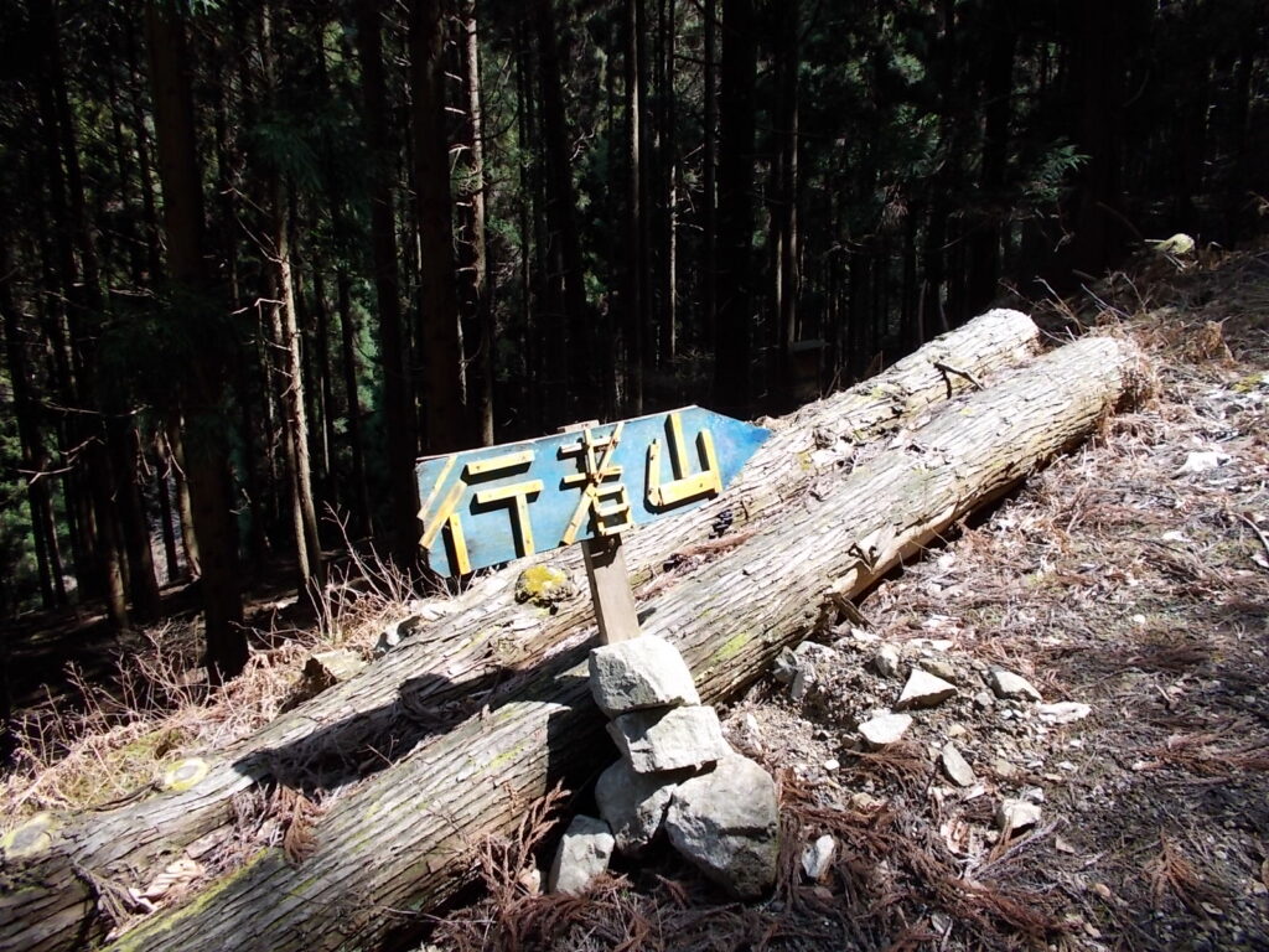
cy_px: 476
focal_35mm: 26
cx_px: 634
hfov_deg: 67.3
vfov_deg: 53.1
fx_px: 953
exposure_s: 1/160
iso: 80
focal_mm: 4.6
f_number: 3.2
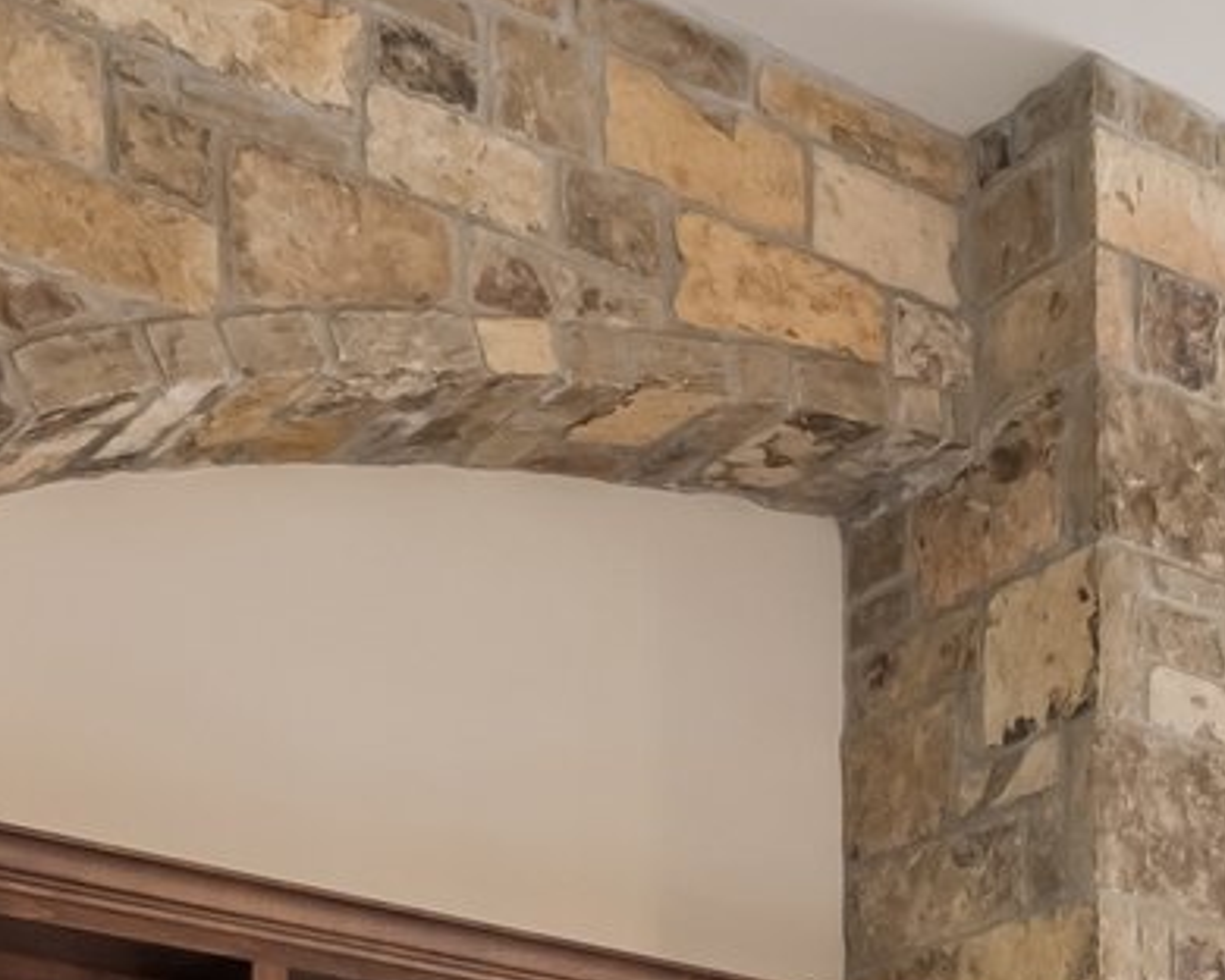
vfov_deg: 16.6
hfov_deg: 22.9
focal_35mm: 78
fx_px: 2844
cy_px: 1707
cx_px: 1341
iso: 200
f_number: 8
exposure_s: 1/6
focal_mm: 10.6
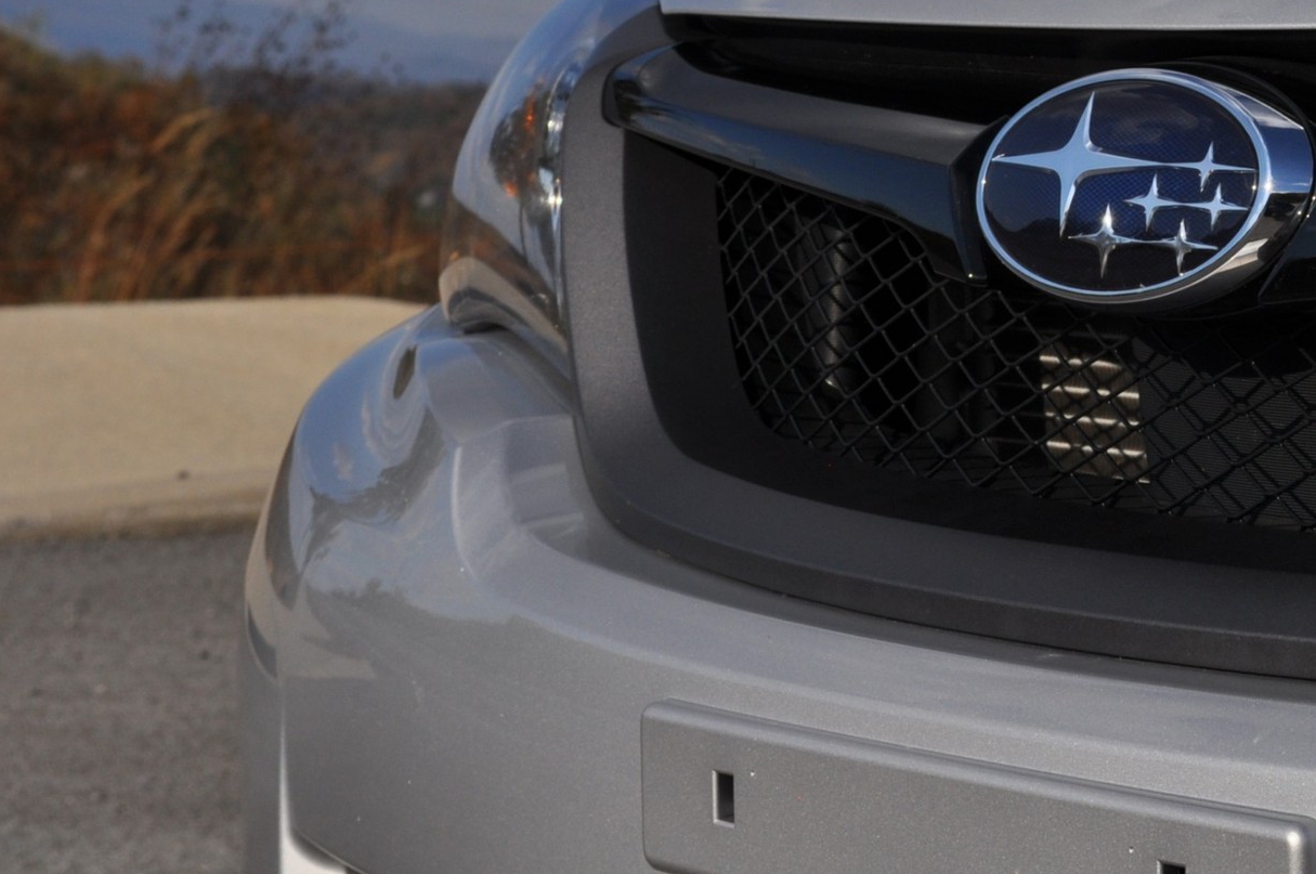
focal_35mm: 142
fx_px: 5185
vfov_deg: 9.6
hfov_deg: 14.2
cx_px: 1351
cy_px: 210
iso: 200
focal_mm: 46
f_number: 13
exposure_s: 1/640
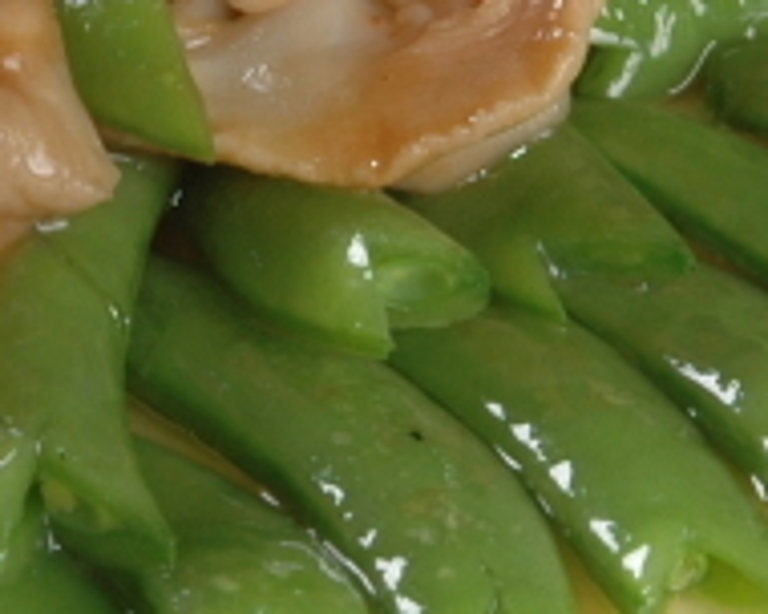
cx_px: -4
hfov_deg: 5.1
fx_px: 8615
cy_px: 42
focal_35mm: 379
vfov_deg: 4.1
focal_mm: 50
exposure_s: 1/125
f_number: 10
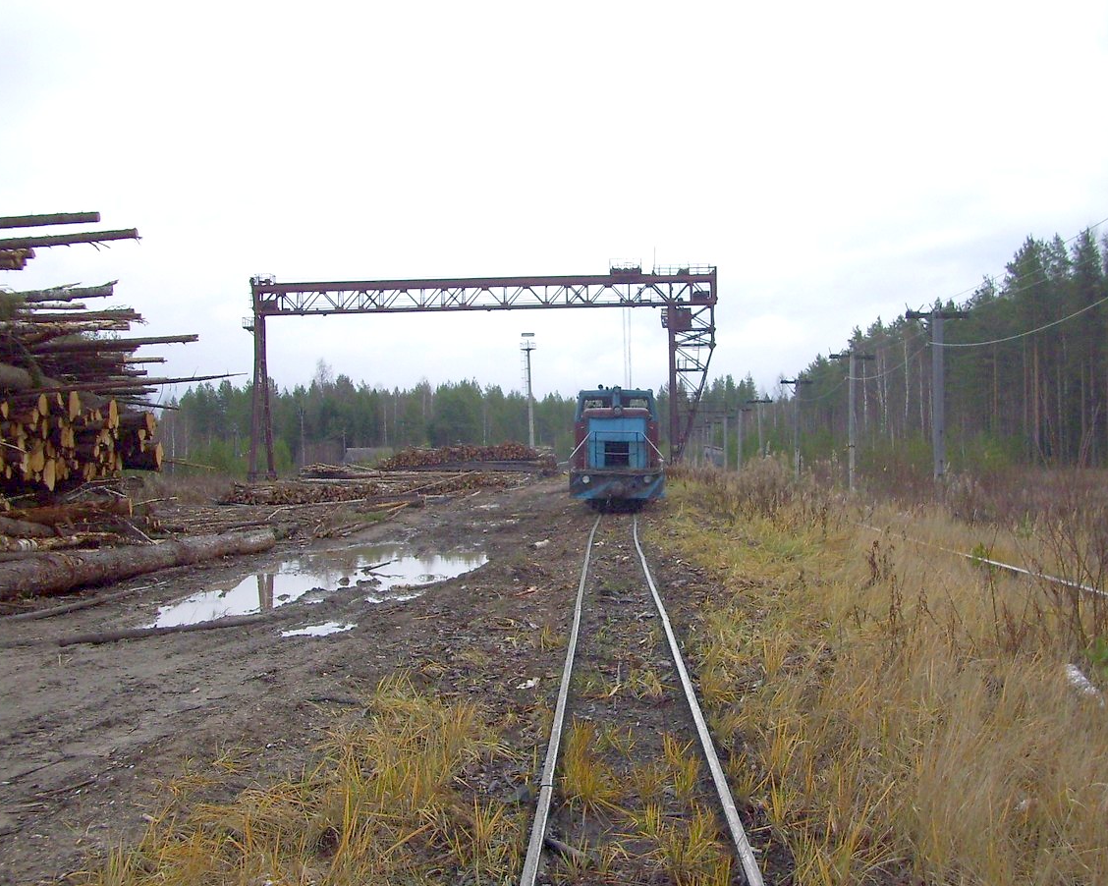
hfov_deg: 41.6
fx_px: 1443
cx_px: 720
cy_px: 525
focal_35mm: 44
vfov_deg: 34.0
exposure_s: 1/250
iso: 80
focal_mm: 5.7
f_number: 2.9
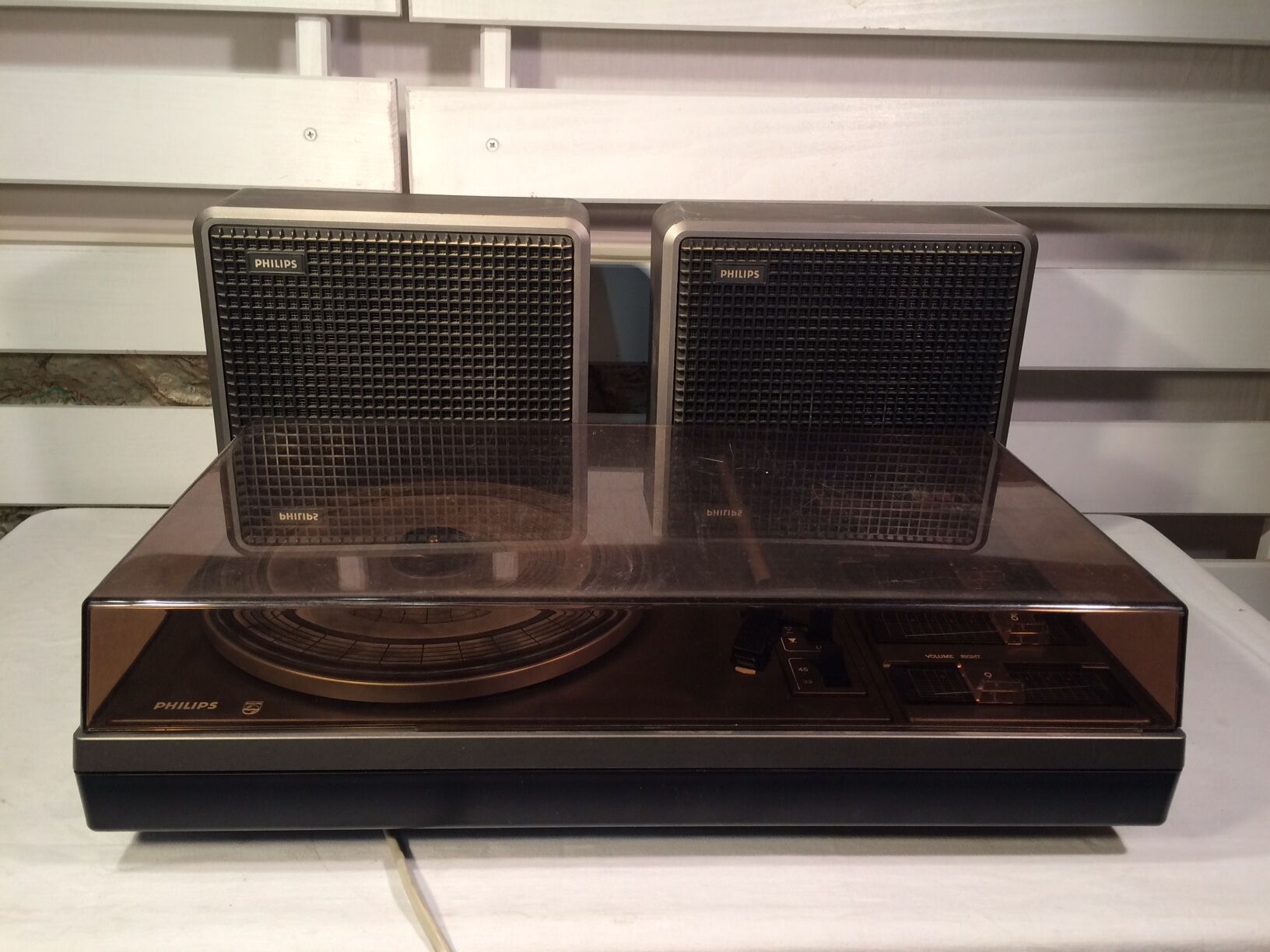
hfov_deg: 61.7
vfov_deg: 48.2
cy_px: 476
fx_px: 1064
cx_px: 635
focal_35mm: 29
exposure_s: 1/33
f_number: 2.2
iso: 40
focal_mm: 4.15
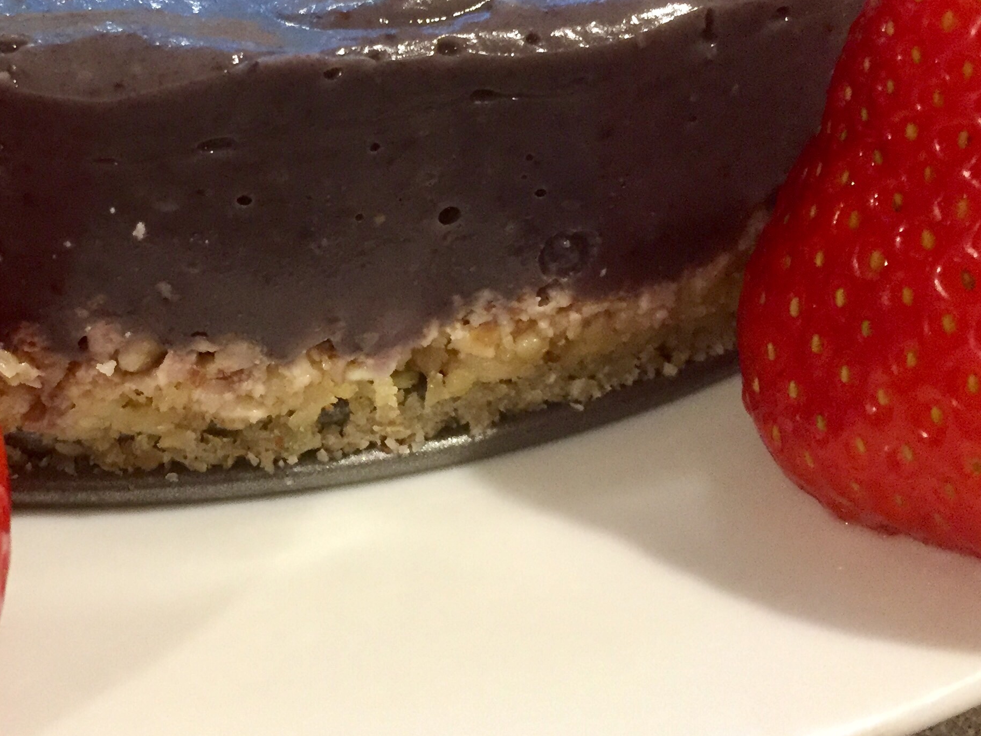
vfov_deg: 27.6
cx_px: 249
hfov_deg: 36.0
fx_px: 1474
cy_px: 183
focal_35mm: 52
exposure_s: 1/24
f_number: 2.2
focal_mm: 4.15
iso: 250
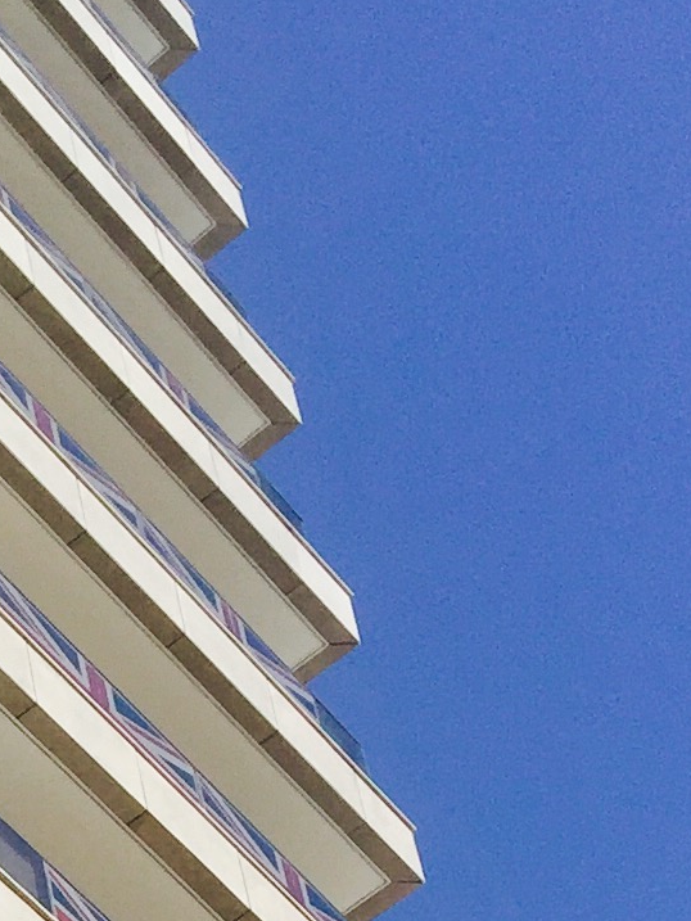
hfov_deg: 10.8
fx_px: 3512
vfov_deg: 12.4
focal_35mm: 132
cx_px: -352
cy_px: 2053
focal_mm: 4.15
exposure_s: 1/3300
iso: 32
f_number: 2.2
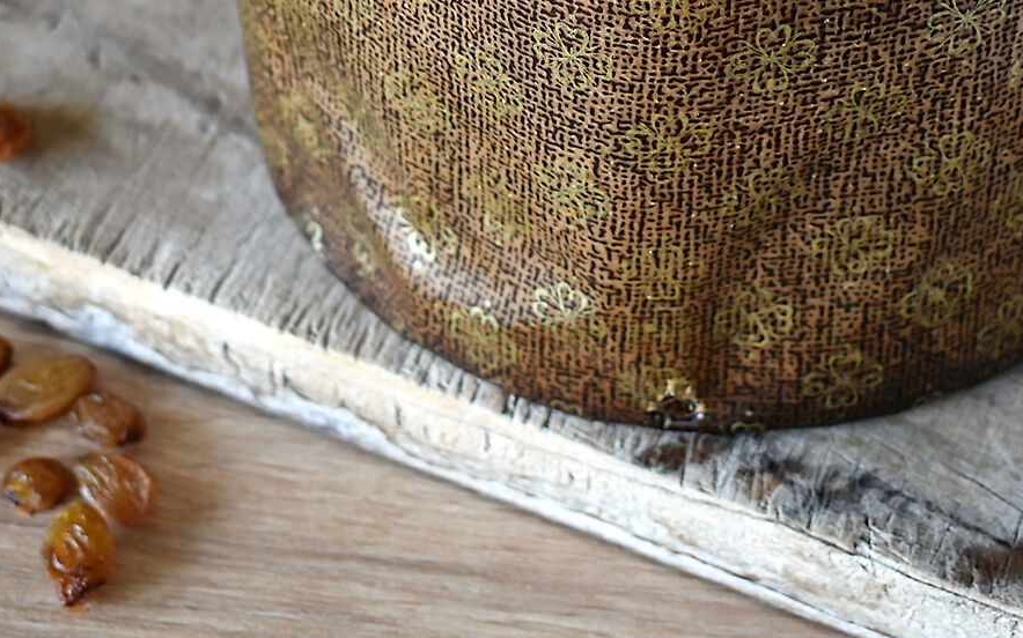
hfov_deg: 17.3
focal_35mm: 120
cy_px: -55
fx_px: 3355
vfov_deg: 10.7
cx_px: 292
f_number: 4.2
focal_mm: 29
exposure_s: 1/6
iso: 100
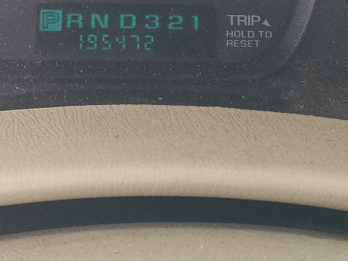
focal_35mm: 86
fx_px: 865
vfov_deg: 15.9
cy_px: -117
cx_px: 139
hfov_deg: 22.7
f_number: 1.5
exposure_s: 1/125
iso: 50
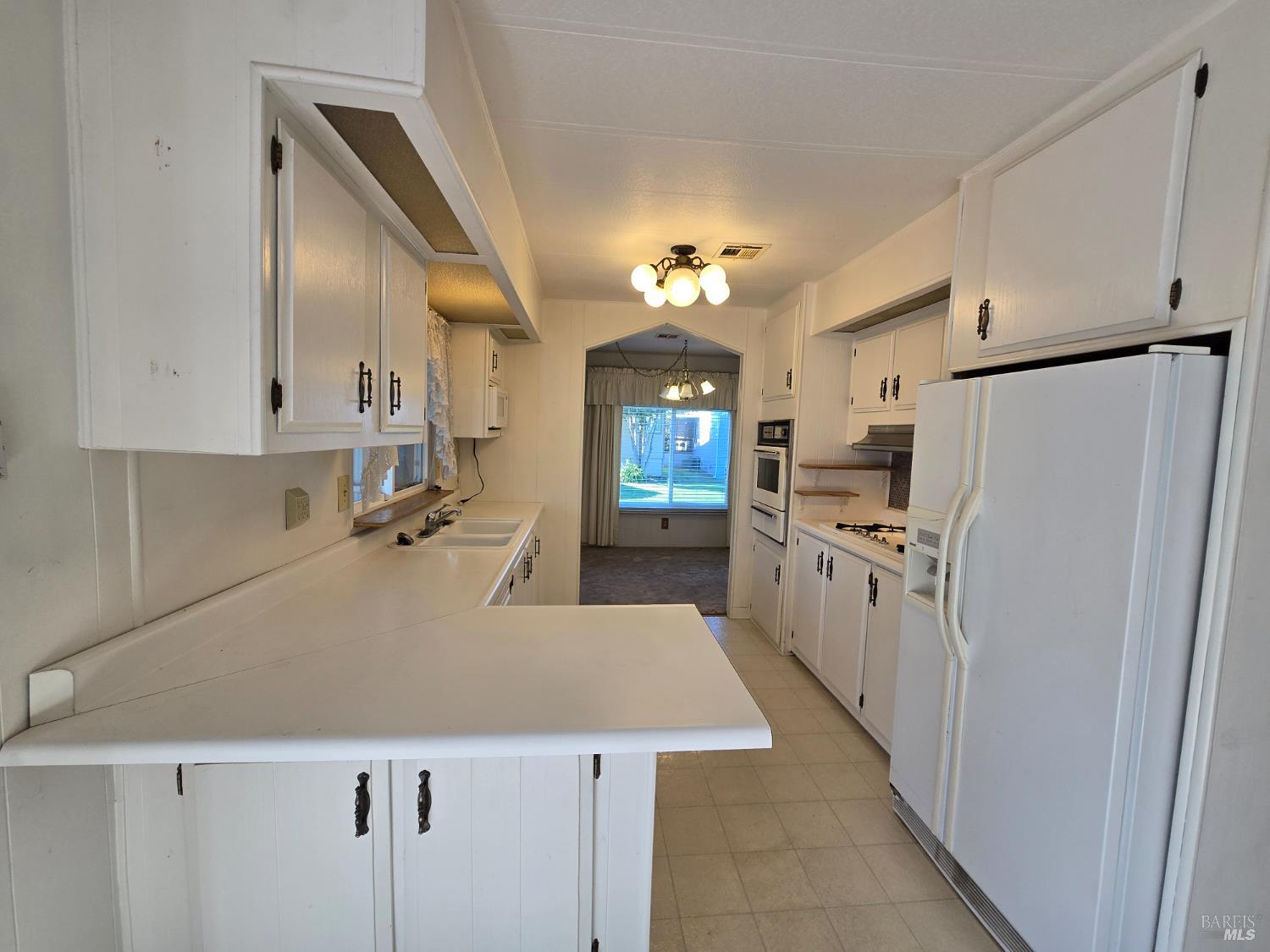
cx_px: 635
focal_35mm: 13
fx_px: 477
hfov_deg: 106.2
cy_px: 476
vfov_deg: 89.9
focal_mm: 2.2
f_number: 2.2
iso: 80
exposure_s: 1/120
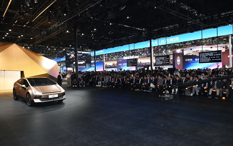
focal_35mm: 25
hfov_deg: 72.5
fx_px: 159
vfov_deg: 49.3
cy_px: 72
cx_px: 115
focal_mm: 24
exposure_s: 1/80
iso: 1000
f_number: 5.6
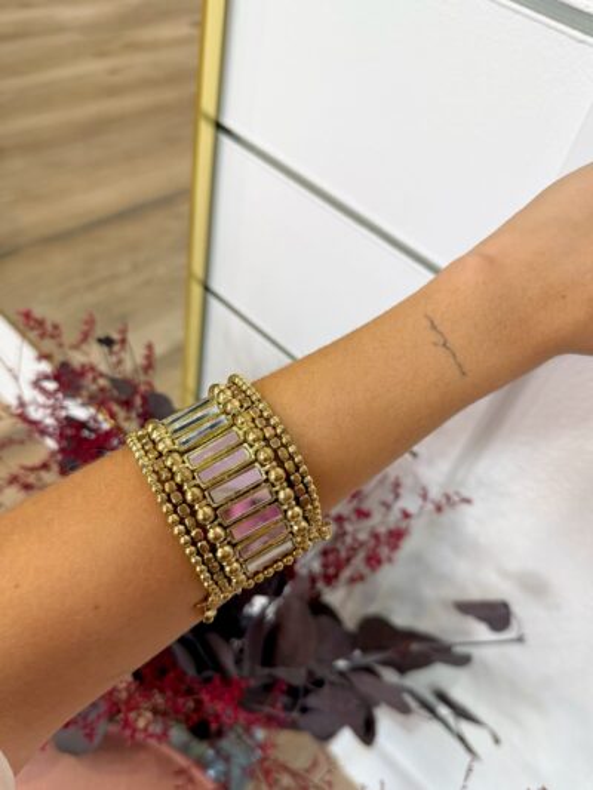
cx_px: 296
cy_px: 395
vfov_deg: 71.6
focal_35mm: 24
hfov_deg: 56.8
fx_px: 548
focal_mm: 6.76
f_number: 1.78
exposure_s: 1/100
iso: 160
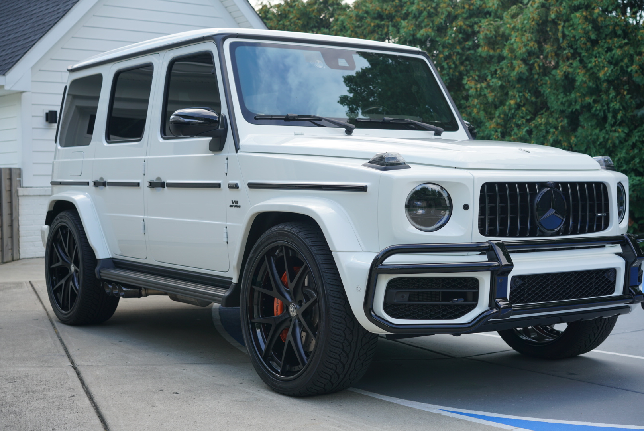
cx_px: 322
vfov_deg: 24.7
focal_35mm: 55
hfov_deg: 36.2
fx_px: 985
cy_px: 216
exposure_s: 1/125
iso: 100
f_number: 5.6
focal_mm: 55
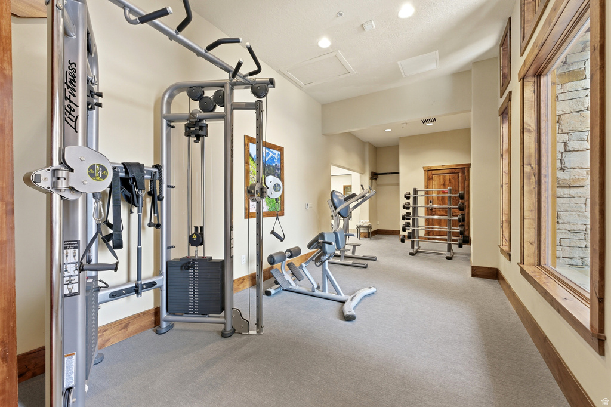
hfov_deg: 104.3
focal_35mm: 14
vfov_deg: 81.2
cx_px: 306
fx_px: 238
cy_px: 204
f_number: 5.6
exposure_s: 1/1250
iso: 500
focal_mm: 14
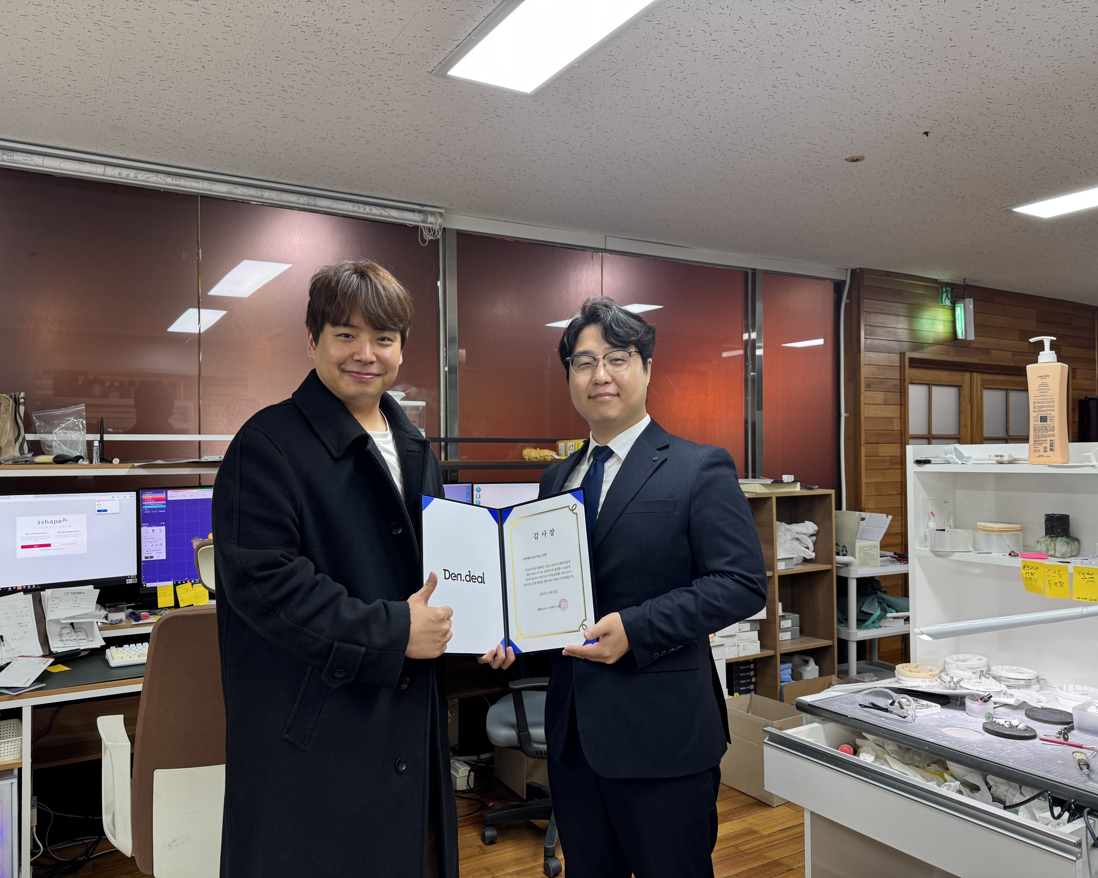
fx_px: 812
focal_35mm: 25
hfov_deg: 68.0
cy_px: 439
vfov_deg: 56.8
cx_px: 516
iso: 125
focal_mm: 6.76
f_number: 1.78
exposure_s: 1/60
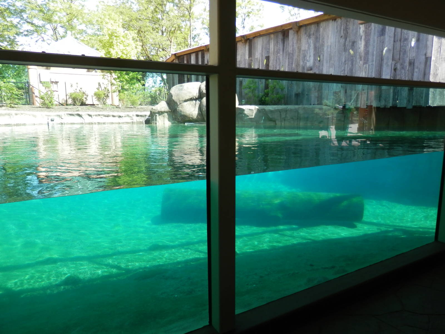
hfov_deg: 69.4
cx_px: 222
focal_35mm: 25
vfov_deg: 54.9
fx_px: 321
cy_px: 167
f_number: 3
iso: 80
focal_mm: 4.5
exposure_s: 1/125
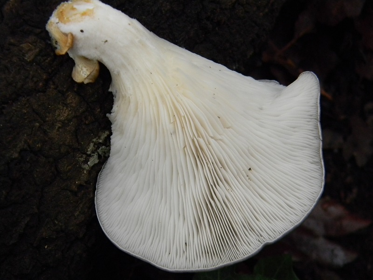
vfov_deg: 17.8
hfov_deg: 23.6
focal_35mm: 83
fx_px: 894
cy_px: 140
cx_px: 186
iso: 400
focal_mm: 15.1
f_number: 4.5
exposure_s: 1/69.5
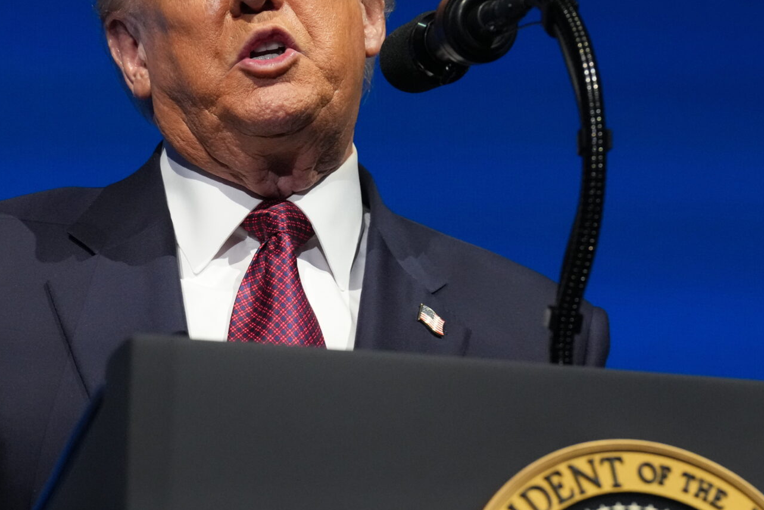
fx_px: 8469
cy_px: 254
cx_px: 239
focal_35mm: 399
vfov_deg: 3.4
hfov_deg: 5.2
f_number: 5
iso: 4000
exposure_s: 1/250
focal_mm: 200
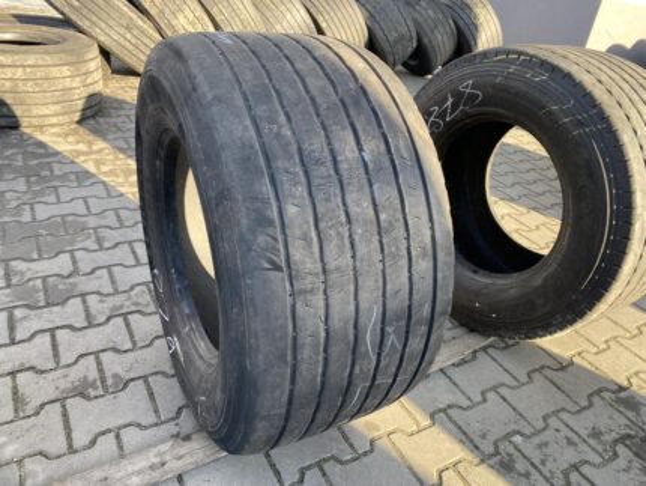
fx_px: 485
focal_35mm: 26
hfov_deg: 67.3
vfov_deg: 53.1
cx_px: 323
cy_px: 243
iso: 32
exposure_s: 1/141
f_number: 1.8
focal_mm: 4.25
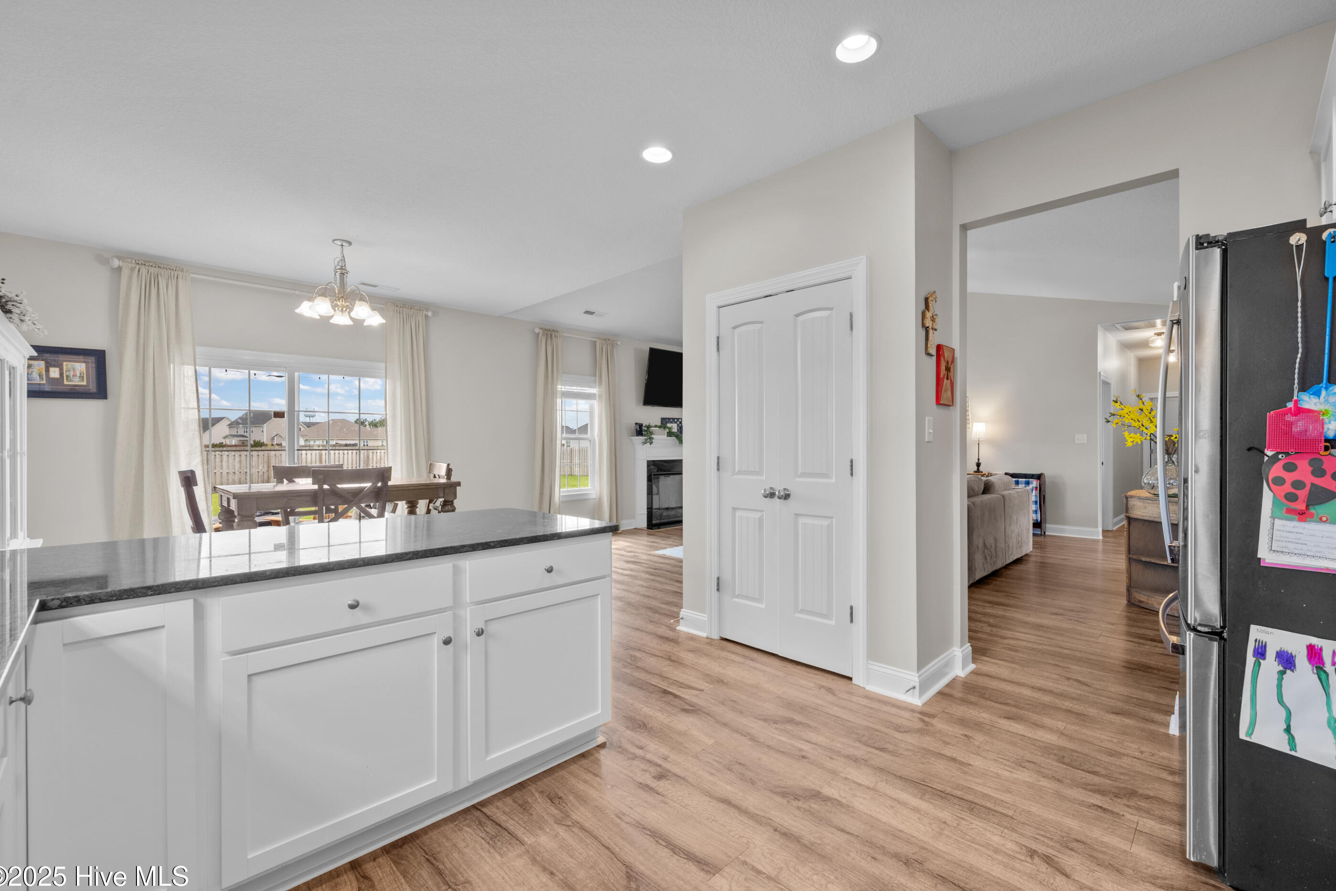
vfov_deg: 77.3
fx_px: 557
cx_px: 701
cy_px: 443
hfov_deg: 100.3
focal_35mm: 15
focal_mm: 14
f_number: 7.1
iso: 640
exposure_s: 1/8
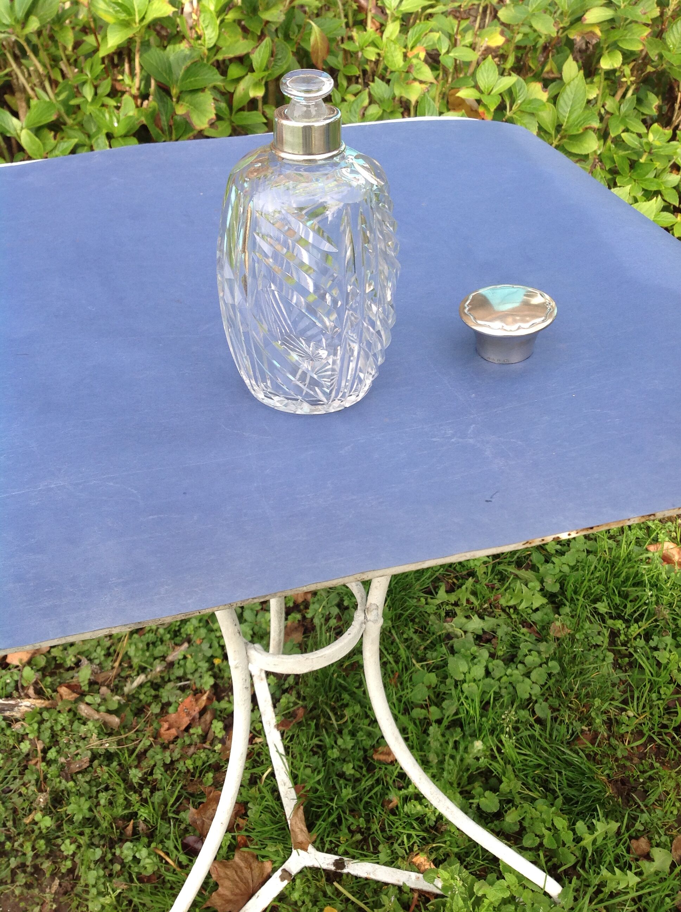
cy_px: 456
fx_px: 921
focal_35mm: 35
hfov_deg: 40.6
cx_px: 340
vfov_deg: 52.7
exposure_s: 1/184
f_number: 2.4
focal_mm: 4.28
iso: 50
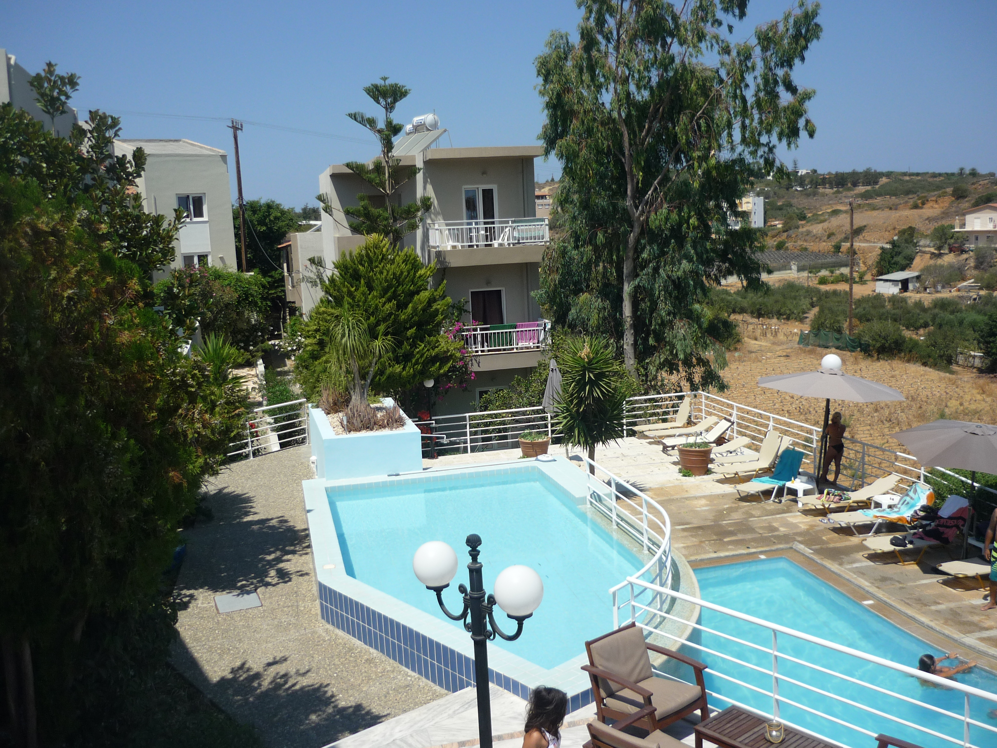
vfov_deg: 42.9
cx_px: 498
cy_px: 374
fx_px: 950
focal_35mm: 33
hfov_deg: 55.4
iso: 100
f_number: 8
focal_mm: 5.5
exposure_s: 1/320
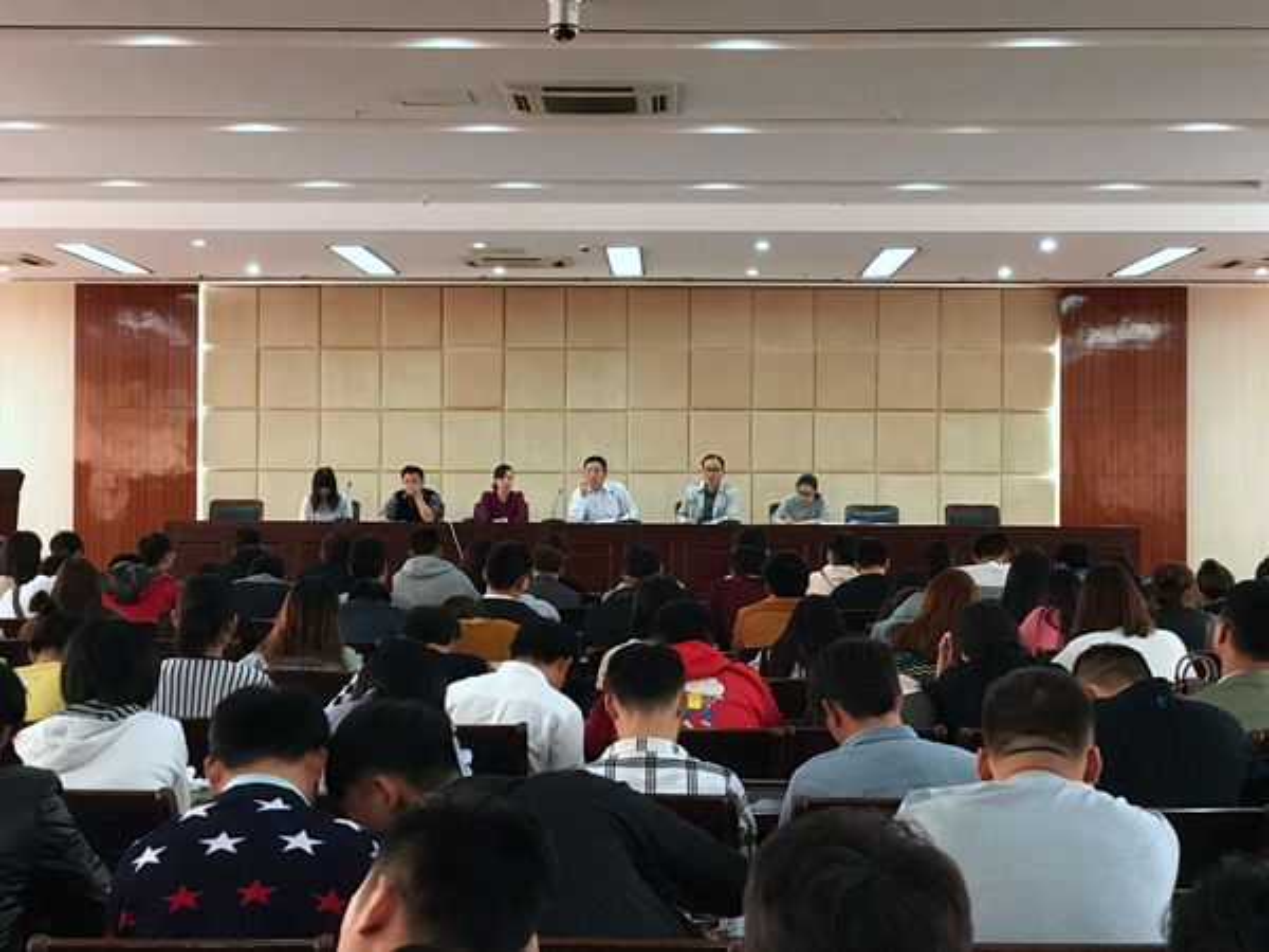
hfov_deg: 33.8
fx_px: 2090
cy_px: 476
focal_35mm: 57
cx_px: 634
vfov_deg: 25.7
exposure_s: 1/50
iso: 400
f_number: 2.8
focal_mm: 6.6
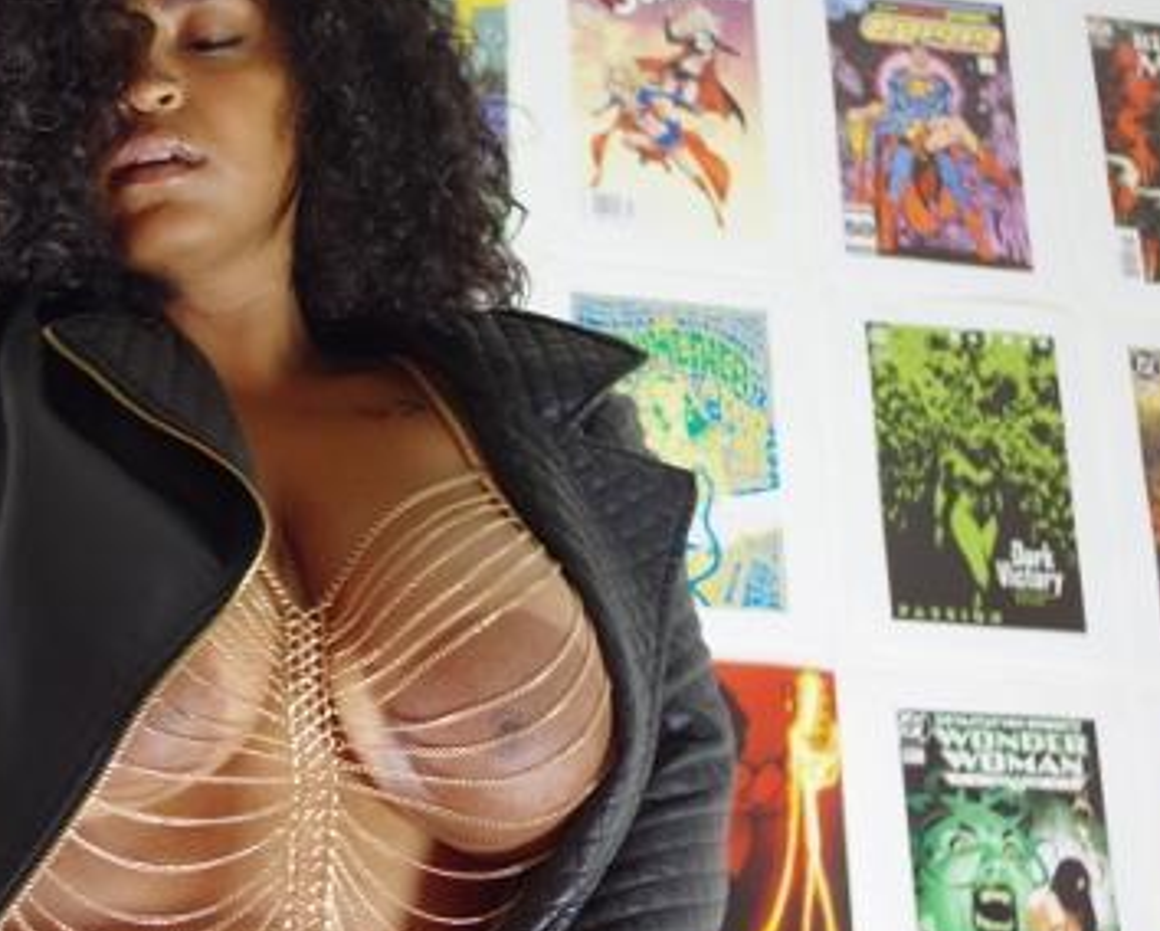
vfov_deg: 18.5
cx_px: 216
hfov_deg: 22.6
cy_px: 413
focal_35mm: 83
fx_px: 2853
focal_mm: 32.5
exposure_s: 1/20
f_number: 4
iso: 400
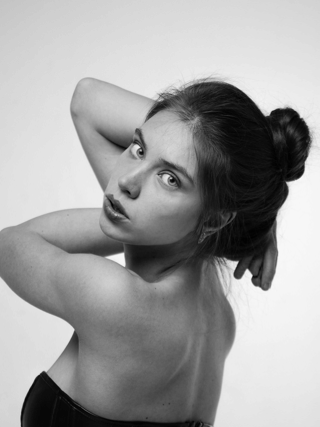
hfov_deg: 4.6
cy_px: 211
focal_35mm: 325
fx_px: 4006
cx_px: 160
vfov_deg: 6.1
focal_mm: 200
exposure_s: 1/160
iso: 100
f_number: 6.3
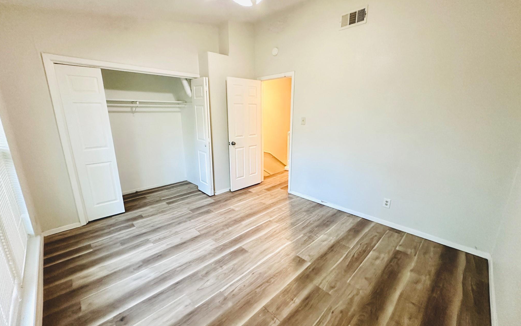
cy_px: 163
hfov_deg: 101.5
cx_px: 261
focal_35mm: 15
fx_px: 213
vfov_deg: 74.8
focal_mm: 2.22
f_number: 2.2
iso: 800
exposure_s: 1/60
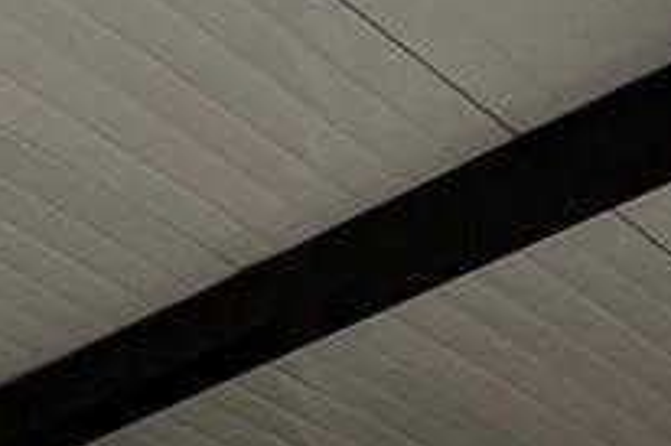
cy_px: 1758
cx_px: 564
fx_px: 2104
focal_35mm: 113
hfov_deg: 17.9
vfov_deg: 7.9
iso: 40
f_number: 2.2
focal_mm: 2.22
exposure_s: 1/231
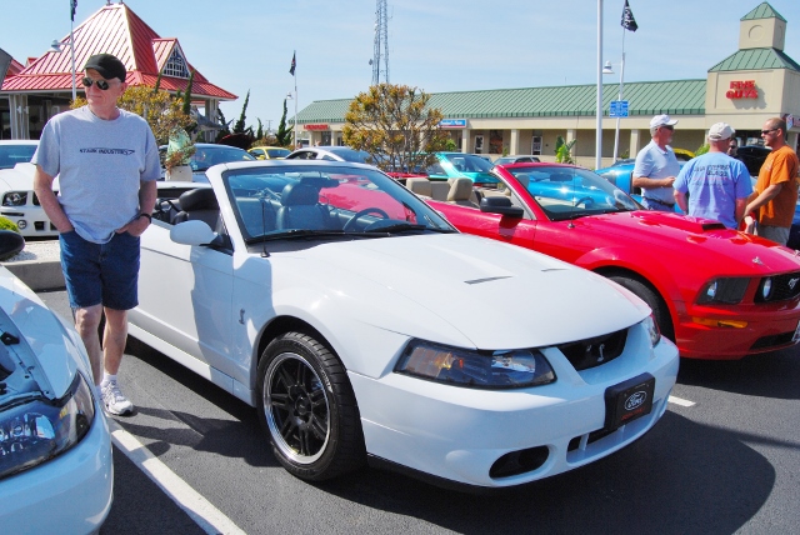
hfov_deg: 61.9
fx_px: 667
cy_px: 268
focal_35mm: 30
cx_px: 400
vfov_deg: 43.7
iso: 200
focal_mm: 20
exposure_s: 1/500
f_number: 11
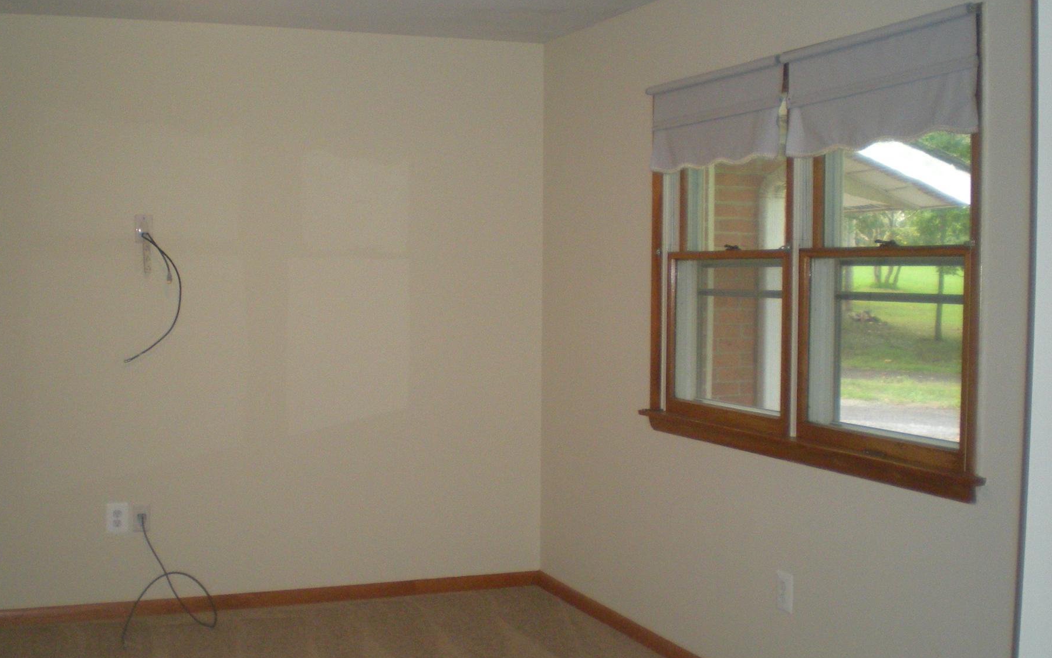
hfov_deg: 43.4
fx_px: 1319
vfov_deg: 28.0
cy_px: 307
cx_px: 453
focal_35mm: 46
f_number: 3.1
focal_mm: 6.3
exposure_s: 1/60
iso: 252
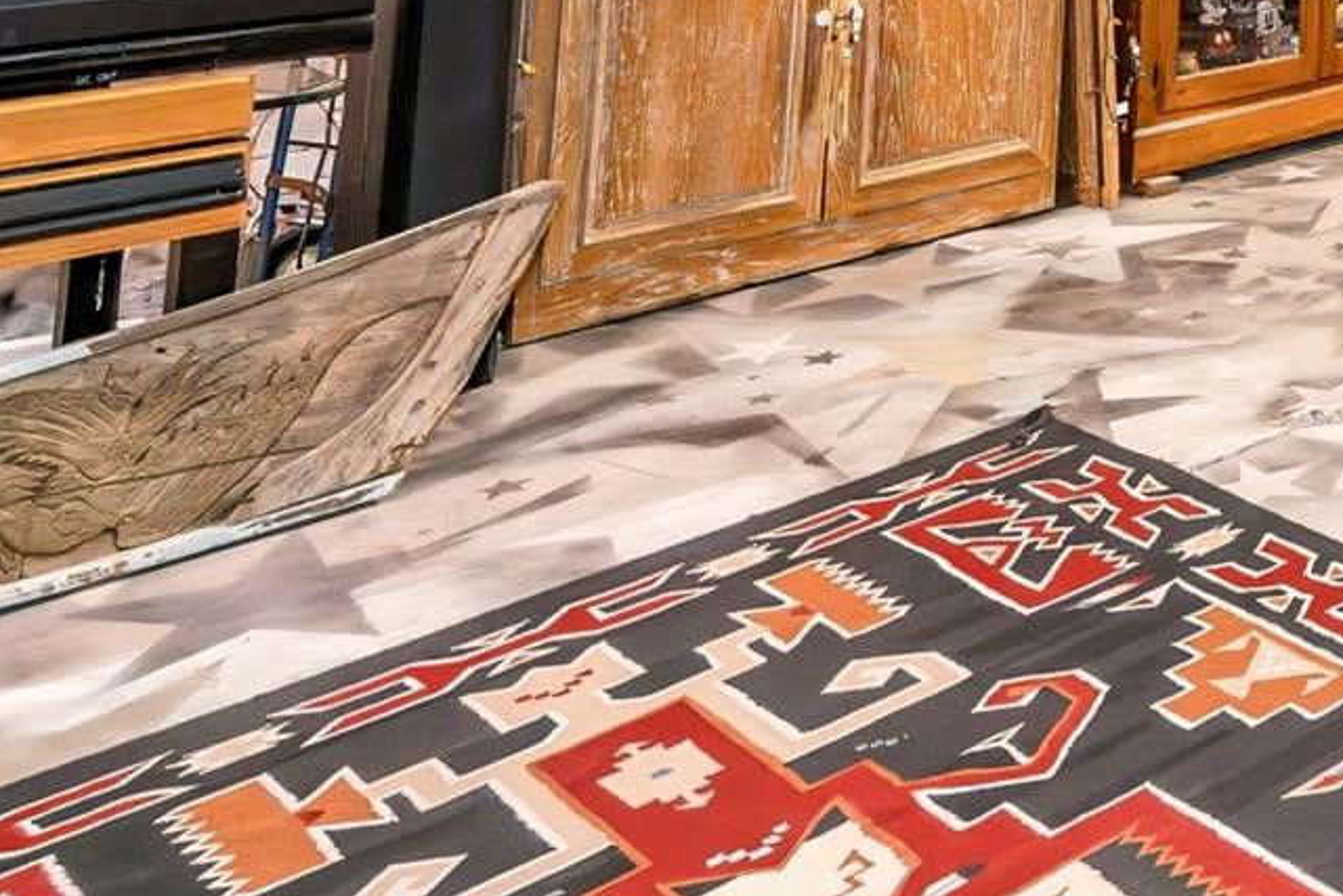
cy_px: -490
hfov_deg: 30.7
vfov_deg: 22.4
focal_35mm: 48
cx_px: 1811
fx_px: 1791
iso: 2000
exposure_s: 1/160
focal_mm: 10
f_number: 4
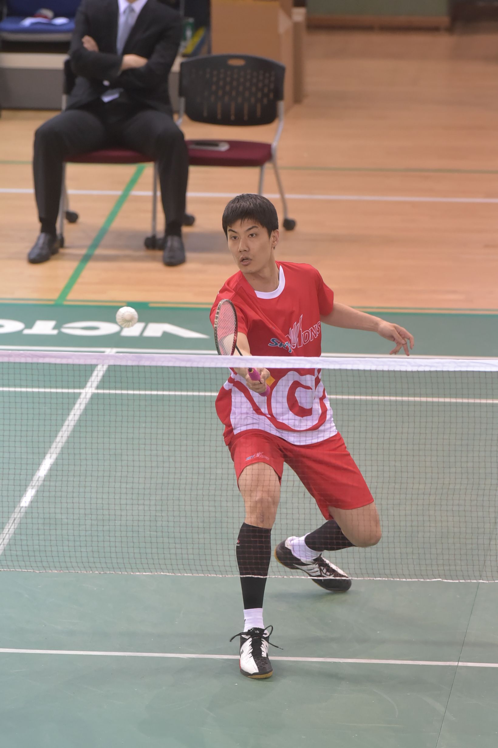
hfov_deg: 4.6
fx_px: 6232
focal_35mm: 300
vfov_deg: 6.9
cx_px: 249
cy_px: 374
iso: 8000
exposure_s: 1/500
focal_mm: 300
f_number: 6.3
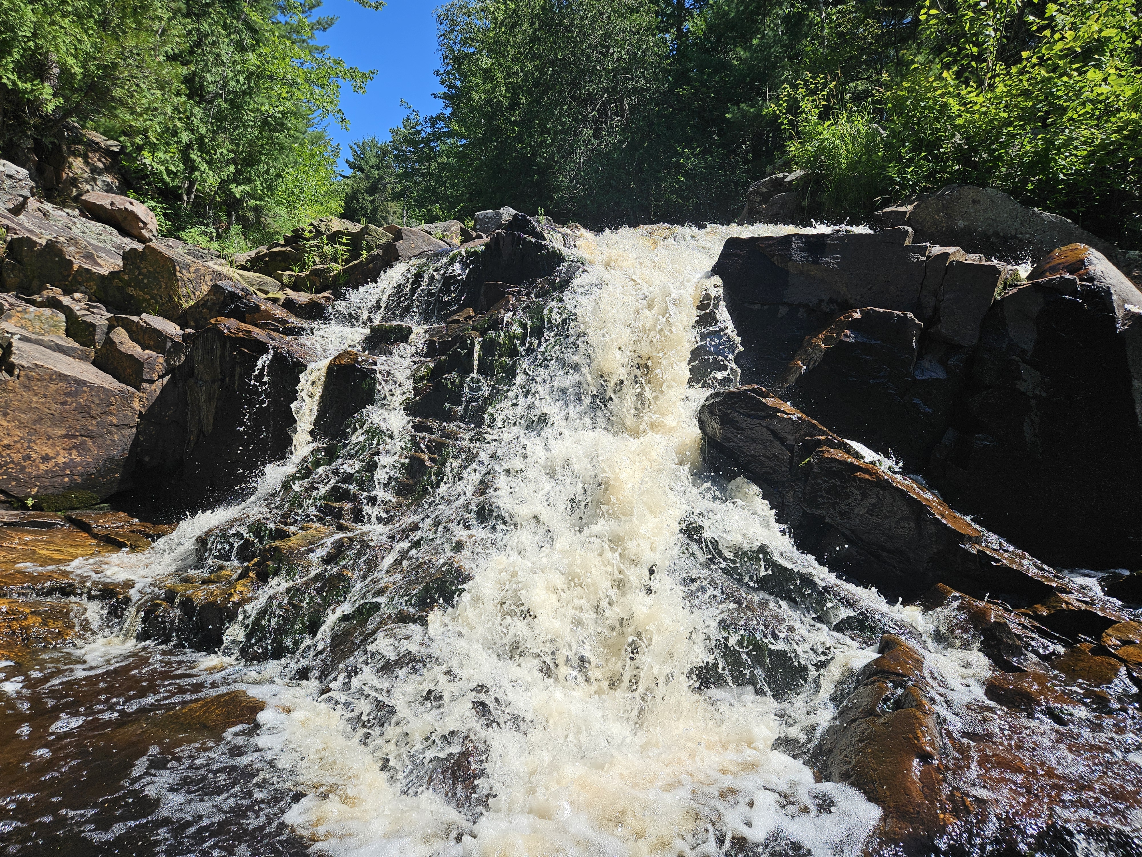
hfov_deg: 73.9
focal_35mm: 23
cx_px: 571
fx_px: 759
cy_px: 428
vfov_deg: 58.9
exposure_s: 1/1650
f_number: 1.8
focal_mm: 5.4
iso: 32
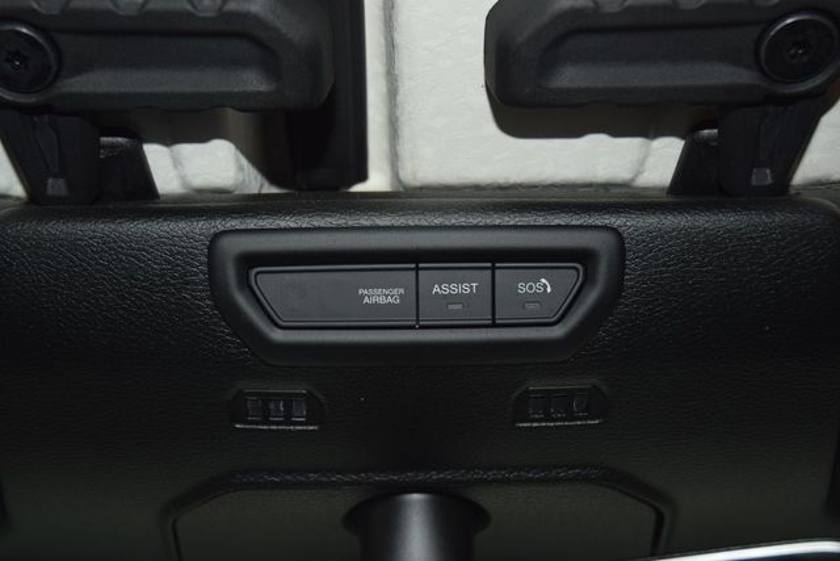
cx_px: 420
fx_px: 1190
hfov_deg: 38.9
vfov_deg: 26.5
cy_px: 280
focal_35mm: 51
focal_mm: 34
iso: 400
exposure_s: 1/25
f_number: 4
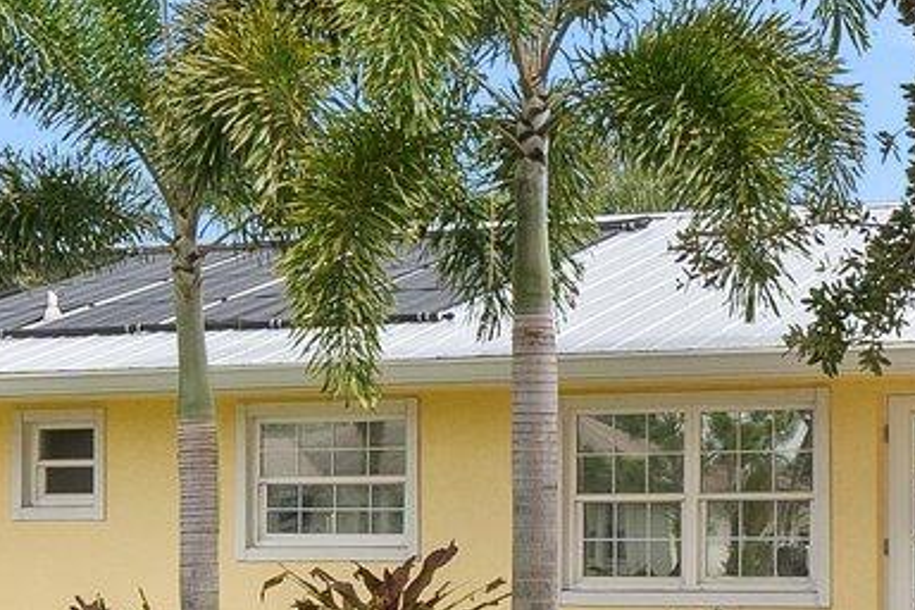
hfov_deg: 24.7
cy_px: 544
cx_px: 815
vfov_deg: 16.8
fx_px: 2033
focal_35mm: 80
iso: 100
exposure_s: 1/200
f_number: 9
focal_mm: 10
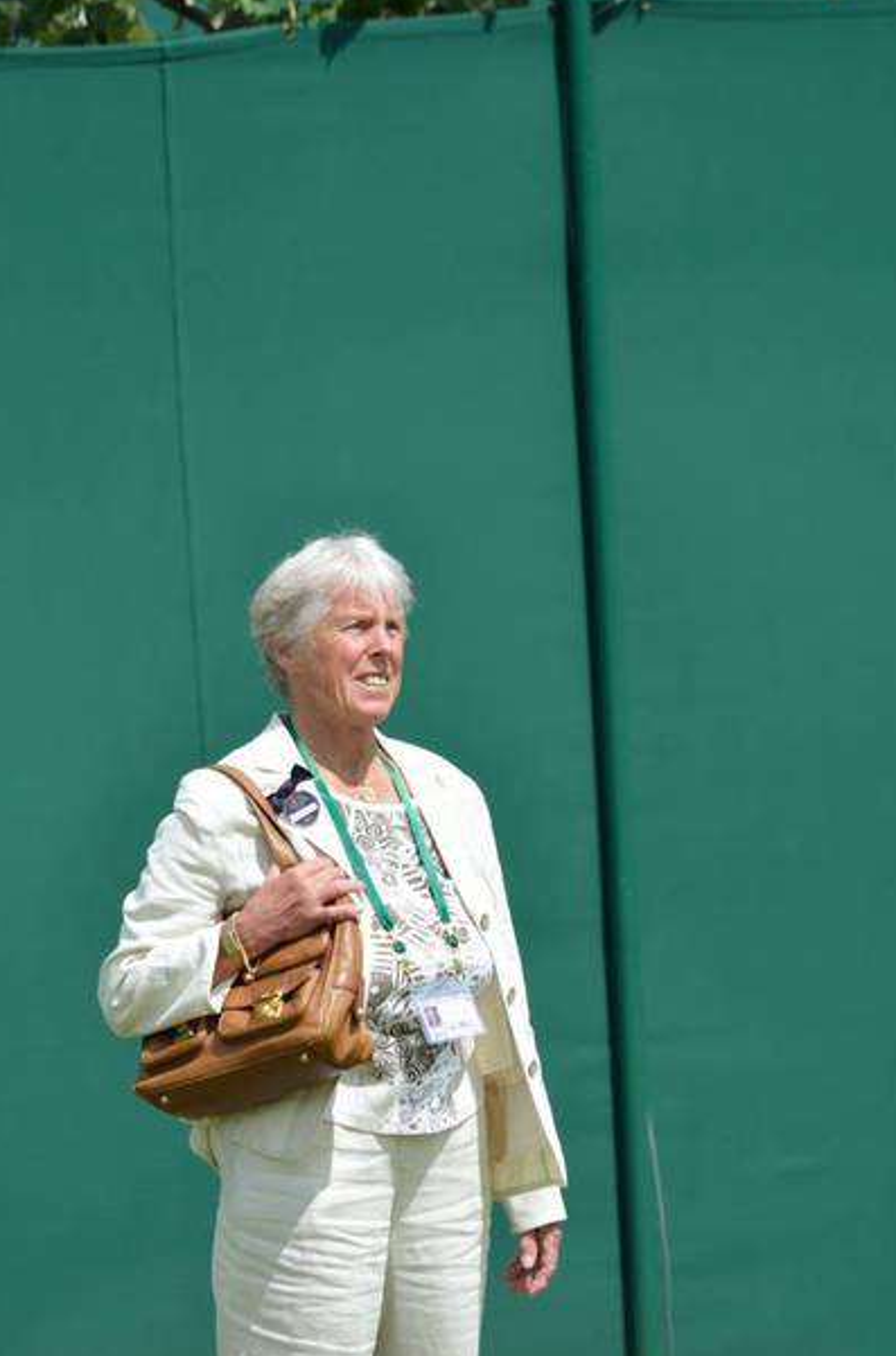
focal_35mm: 629
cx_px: 405
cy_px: 765
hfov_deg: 2.2
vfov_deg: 3.3
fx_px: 23631
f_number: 5.6
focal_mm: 360
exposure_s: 1/500
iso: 100
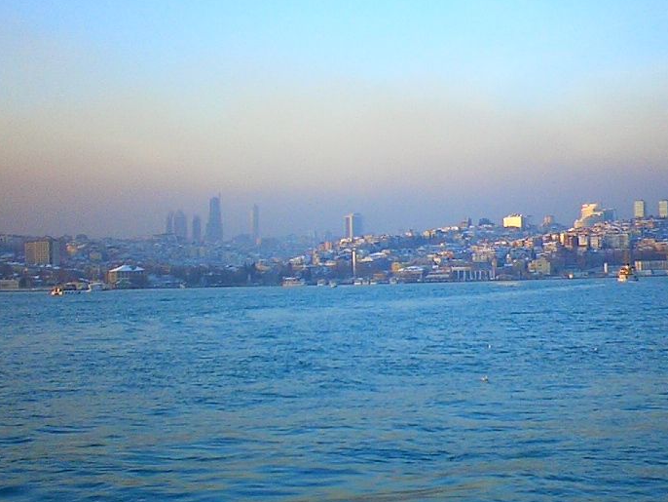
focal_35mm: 69
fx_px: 1332
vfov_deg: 21.3
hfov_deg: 28.1
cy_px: 227
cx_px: 402
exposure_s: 1/200
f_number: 3.5
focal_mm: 5.6
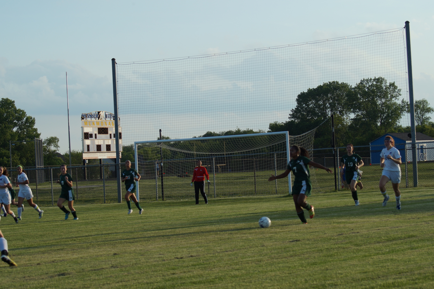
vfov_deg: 12.1
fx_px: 1355
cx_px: 217
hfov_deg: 18.2
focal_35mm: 112
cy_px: 144
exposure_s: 1/250
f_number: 6.3
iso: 100
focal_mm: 75
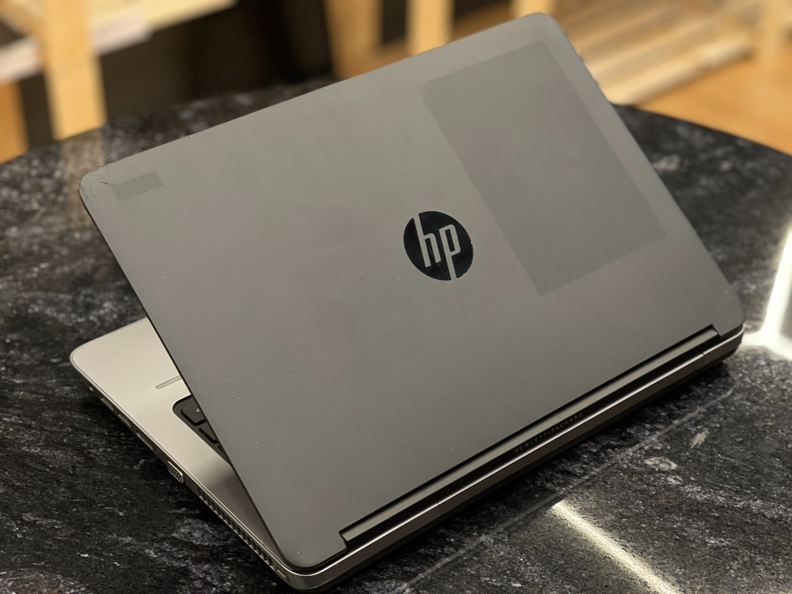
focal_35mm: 64
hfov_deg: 30.3
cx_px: 396
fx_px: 1464
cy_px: 297
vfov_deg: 22.9
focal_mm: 7.5
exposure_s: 1/40
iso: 200
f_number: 2.2
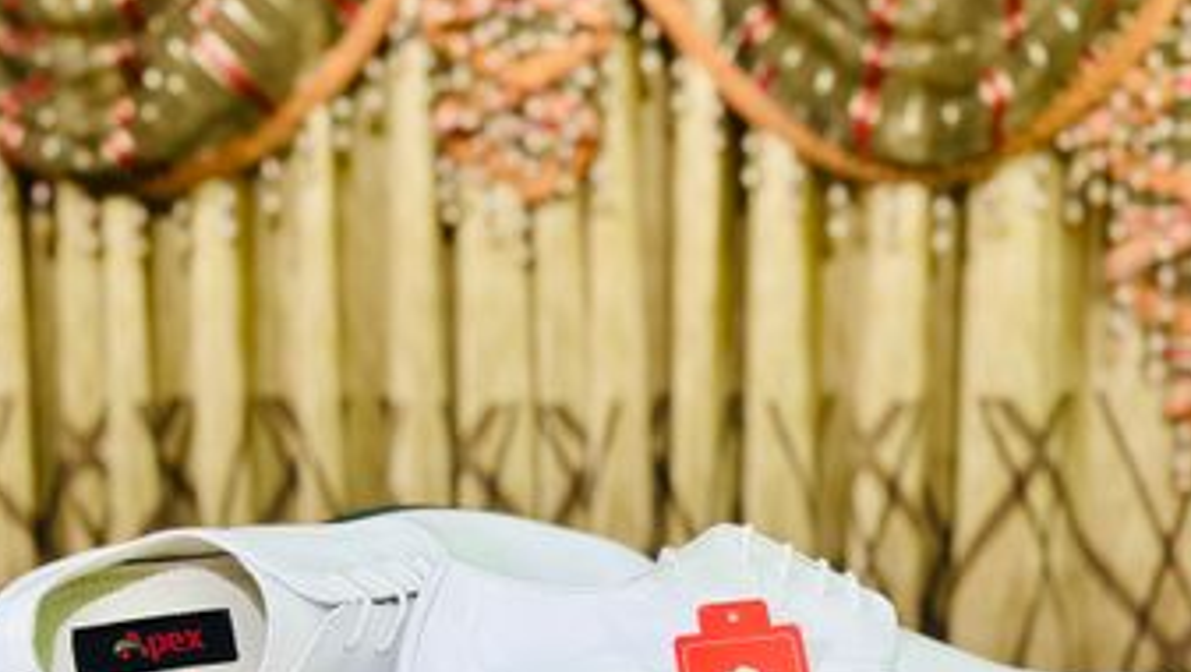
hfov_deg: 33.8
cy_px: 485
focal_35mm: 62
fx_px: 1959
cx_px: 512
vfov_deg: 19.3
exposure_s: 1/52
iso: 400
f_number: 1.78
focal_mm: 6.86
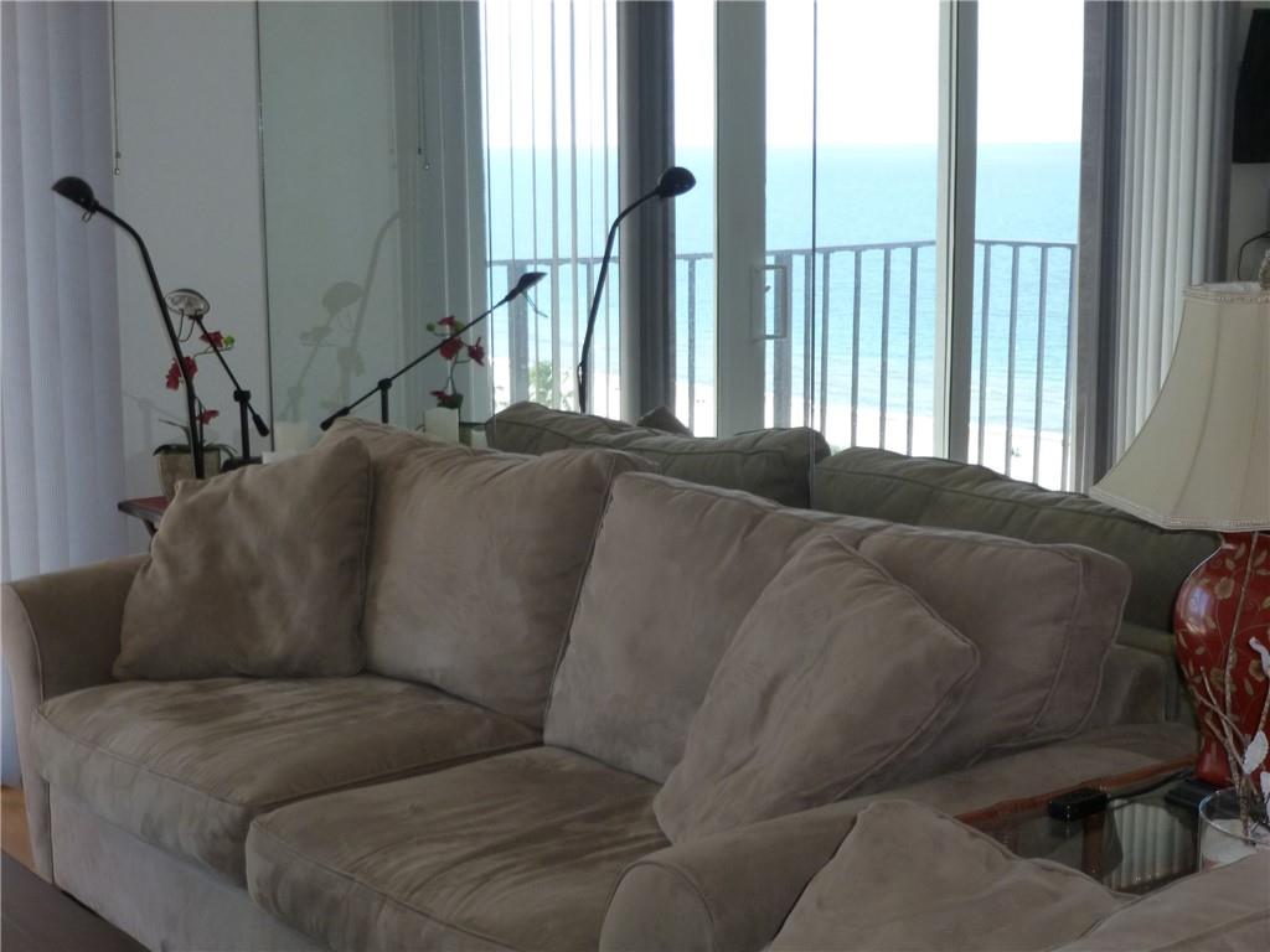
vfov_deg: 25.7
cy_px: 476
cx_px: 635
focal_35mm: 57
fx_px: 2091
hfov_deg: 33.8
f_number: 4.4
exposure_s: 1/60
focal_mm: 10.1
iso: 160
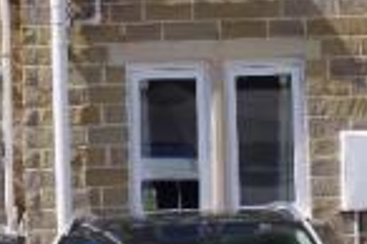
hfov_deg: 13.4
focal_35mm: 153
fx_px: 1558
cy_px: -14
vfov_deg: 8.9
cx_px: 293
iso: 200
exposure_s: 1/320
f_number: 8
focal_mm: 23.13
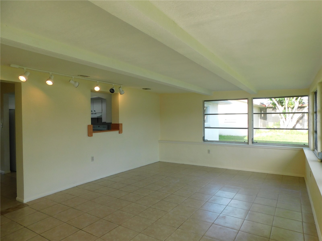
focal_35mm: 23
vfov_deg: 58.9
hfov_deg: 73.9
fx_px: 214
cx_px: 161
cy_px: 120
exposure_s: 1/125
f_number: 3
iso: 125
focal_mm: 4
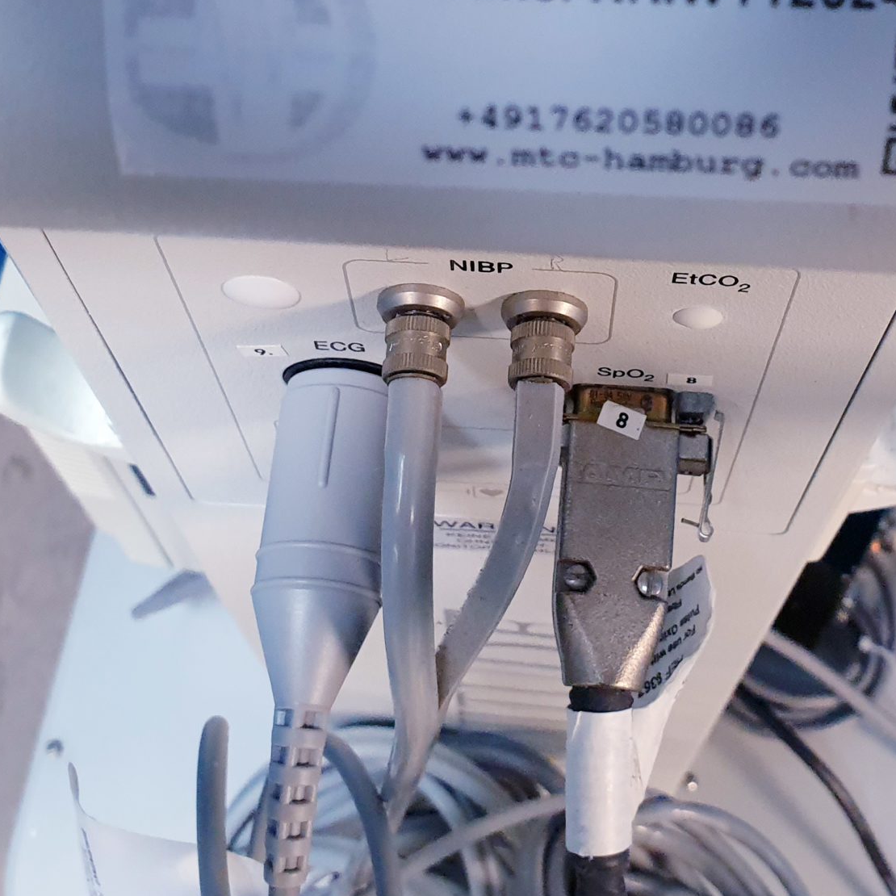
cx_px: 589
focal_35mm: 53
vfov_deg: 31.8
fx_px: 1552
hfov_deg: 32.0
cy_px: 258
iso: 320
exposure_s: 1/50
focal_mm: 4.3
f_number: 2.4
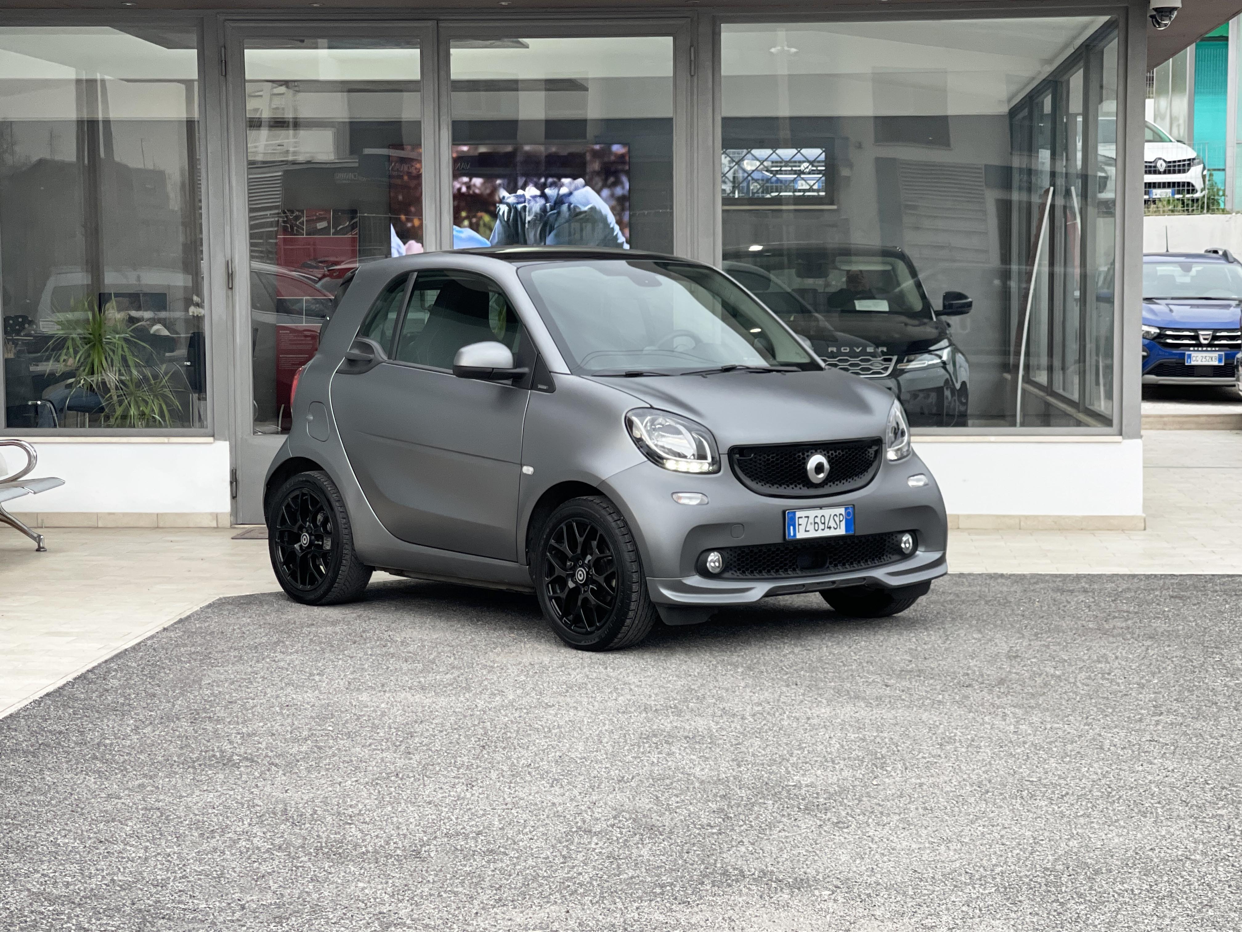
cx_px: 621
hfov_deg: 30.3
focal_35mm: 64
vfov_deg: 22.9
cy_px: 466
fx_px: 2296
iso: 100
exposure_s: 1/121
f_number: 2.2
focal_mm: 7.5
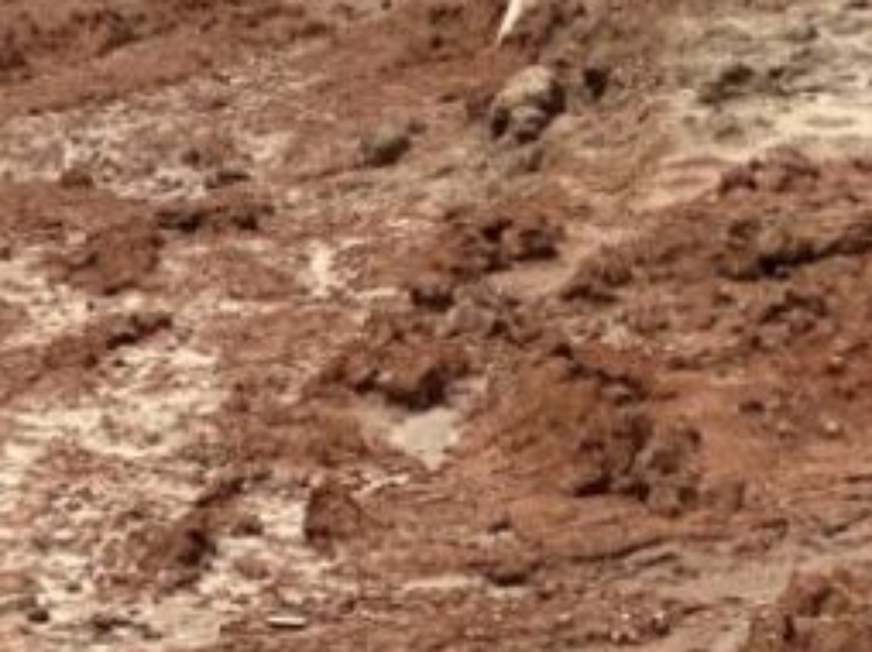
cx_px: 766
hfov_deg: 6.4
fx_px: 7827
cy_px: -570
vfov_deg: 4.7
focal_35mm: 311
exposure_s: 1/1119
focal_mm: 9
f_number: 2.8
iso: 32
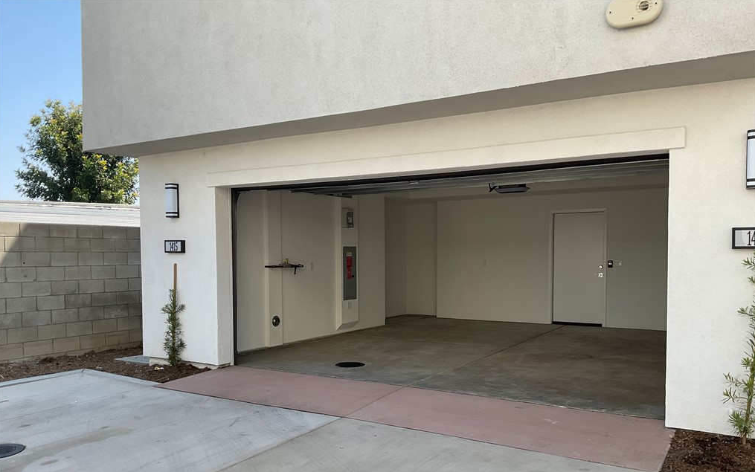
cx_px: 378
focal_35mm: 31
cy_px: 283
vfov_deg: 40.4
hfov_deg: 61.2
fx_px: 638
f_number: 1.8
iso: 16
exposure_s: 1/574
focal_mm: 3
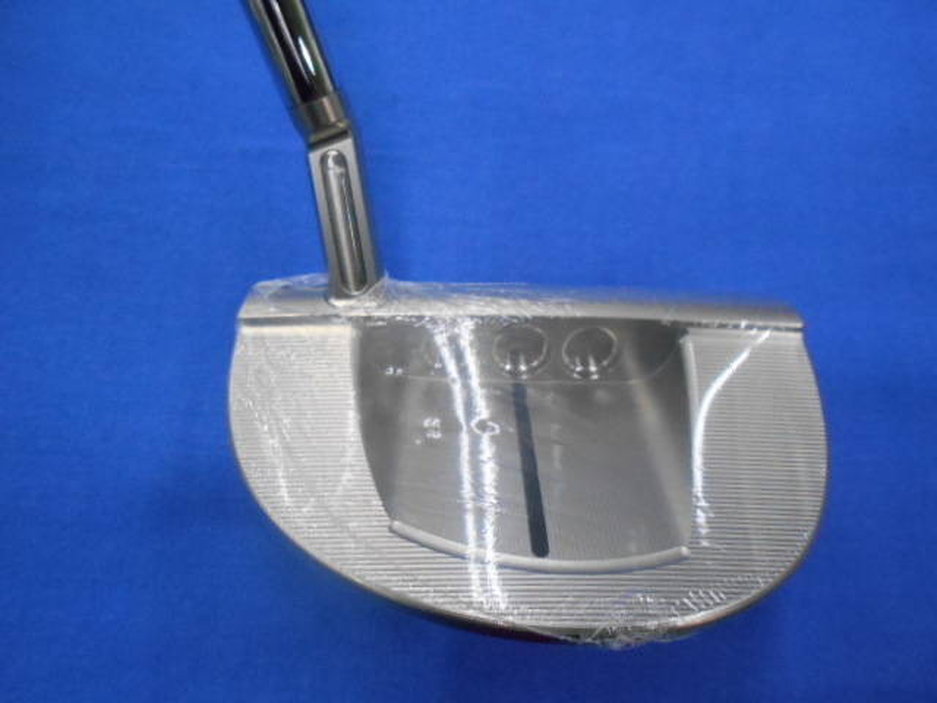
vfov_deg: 53.1
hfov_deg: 67.3
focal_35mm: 26
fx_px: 704
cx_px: 468
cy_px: 352
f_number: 3.2
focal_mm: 4.6
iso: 800
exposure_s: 1/160
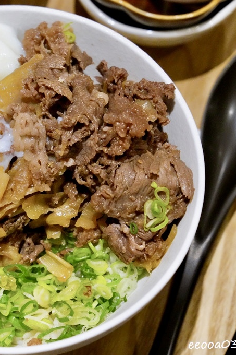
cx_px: -6
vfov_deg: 17.6
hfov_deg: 11.7
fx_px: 1141
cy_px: 177
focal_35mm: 116
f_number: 8
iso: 6400
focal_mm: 77
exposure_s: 1/320
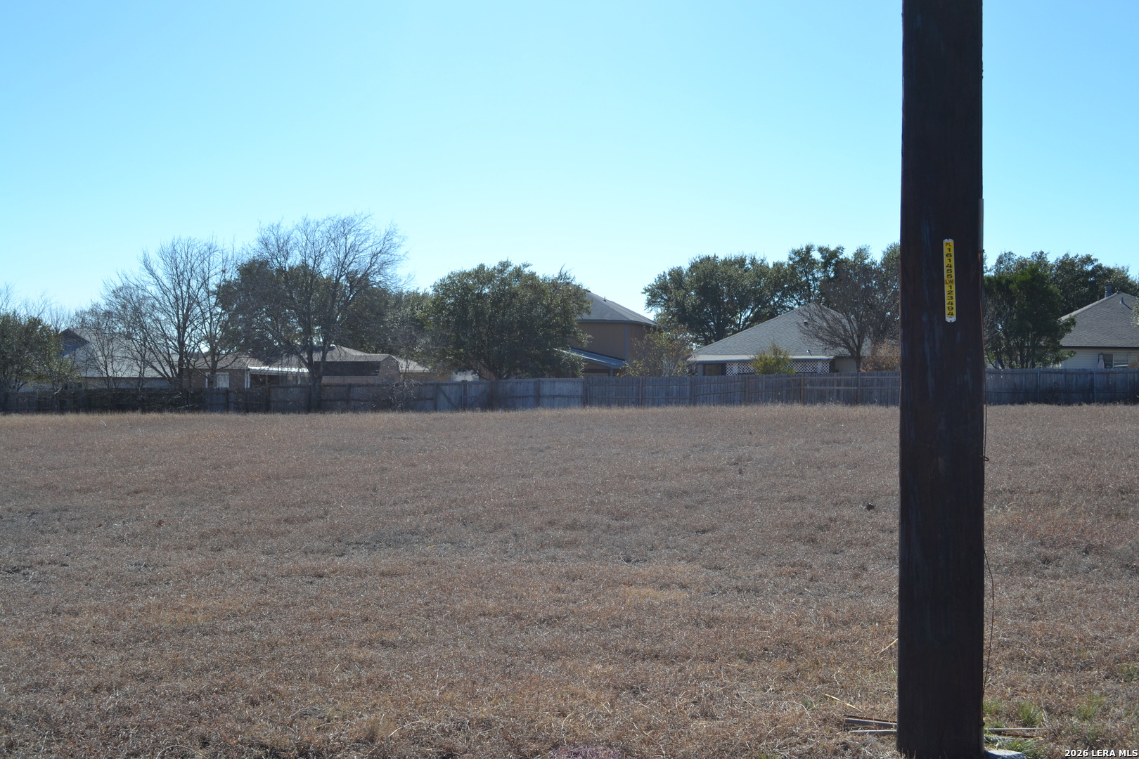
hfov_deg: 53.1
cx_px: 570
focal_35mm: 36
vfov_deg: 36.9
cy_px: 380
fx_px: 1139
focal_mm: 24
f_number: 8
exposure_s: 1/250
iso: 100
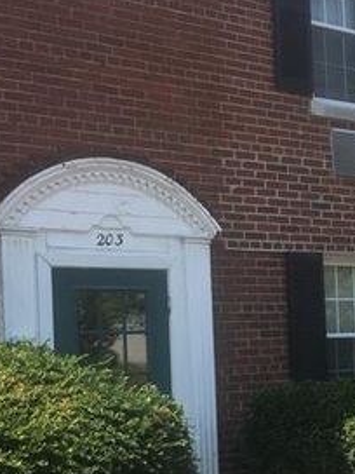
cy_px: 349
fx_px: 971
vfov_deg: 27.1
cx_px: 357
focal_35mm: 71
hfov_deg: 20.1
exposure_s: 1/746
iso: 25
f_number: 2.2
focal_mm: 4.15
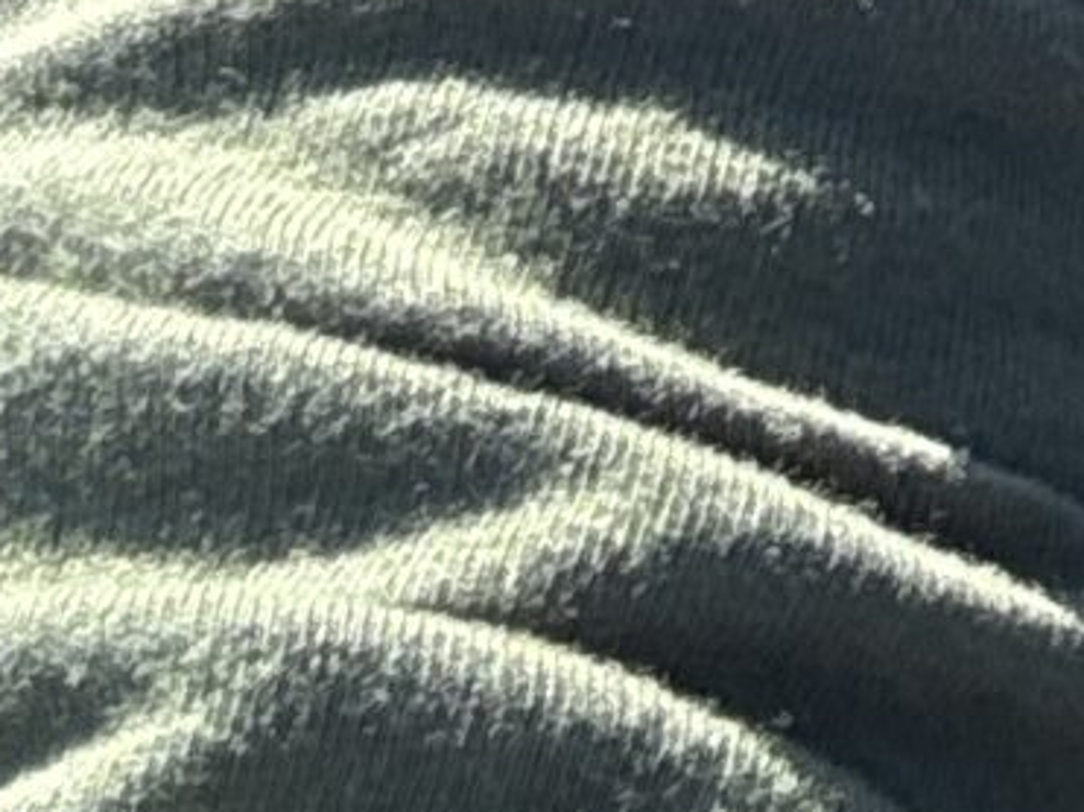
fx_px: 6480
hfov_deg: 8.8
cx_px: 2443
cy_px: -2369
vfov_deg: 6.1
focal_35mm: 207
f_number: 1.9
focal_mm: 2.69
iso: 25
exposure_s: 1/203
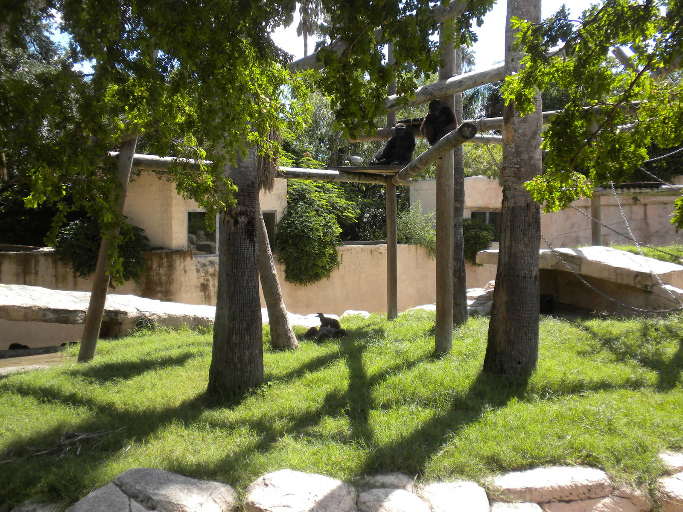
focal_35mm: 37
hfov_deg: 50.1
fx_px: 730
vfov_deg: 38.7
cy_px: 256
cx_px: 342
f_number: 3.5
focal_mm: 6.6
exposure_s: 1/292
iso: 64
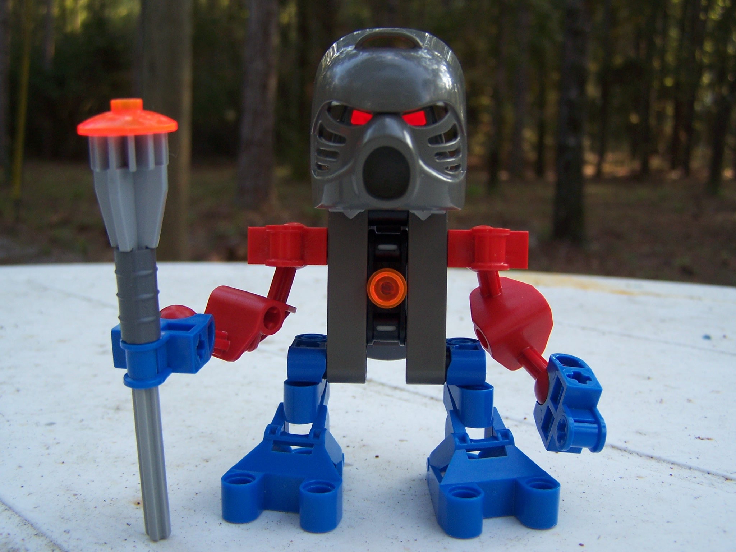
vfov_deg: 37.7
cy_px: 276
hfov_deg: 49.0
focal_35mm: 38
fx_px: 808
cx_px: 368
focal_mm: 6.3
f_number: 2.8
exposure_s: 1/90
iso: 80
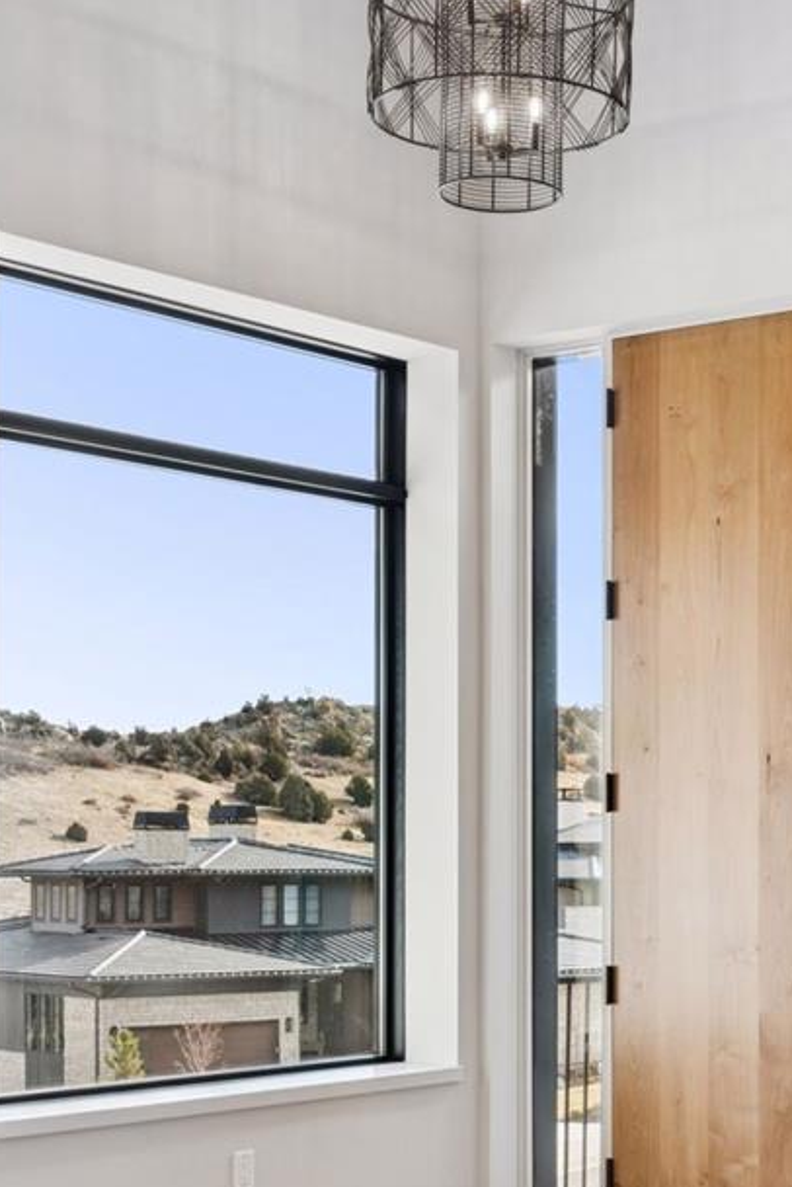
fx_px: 2340
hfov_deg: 19.0
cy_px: 779
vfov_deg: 28.3
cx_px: 646
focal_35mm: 71
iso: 400
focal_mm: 36
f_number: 10
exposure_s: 1/30
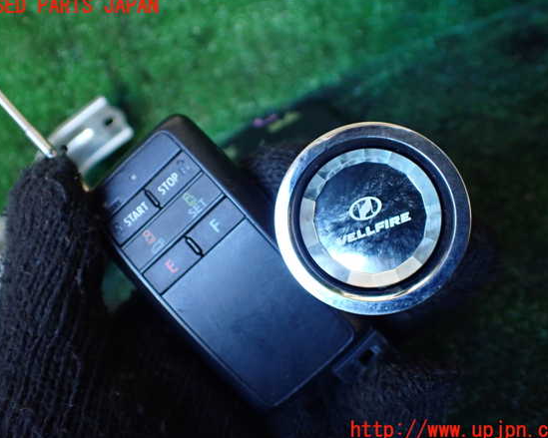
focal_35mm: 32
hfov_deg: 55.7
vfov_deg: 45.8
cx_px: 276
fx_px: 519
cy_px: 219
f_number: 2.3
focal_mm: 5.4
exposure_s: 1/125
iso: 800
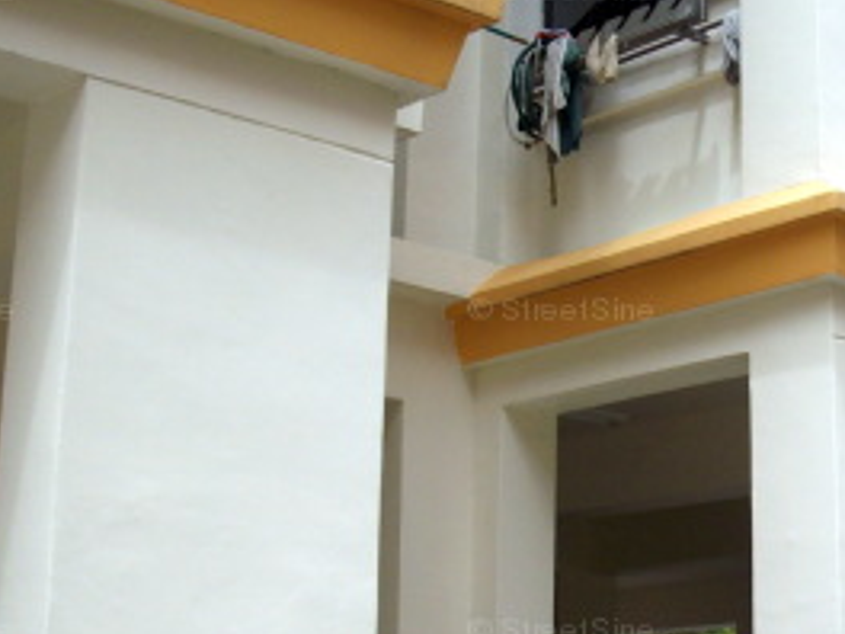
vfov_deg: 19.1
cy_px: 314
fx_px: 1880
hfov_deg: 24.8
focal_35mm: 77
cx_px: 707
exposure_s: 1/160
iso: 80
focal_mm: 6.2
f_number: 5.6
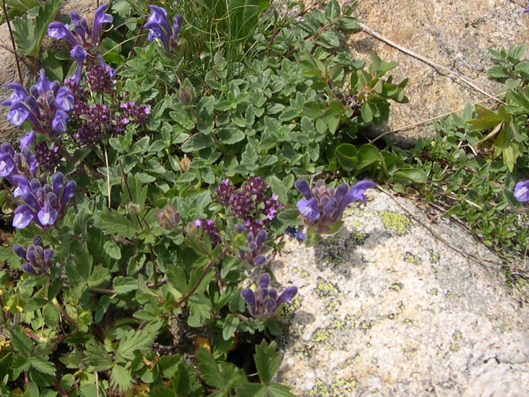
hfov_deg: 36.1
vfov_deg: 27.5
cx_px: 242
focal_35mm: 53
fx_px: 810
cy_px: 181
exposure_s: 1/168
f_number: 7.6
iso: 100
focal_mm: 8
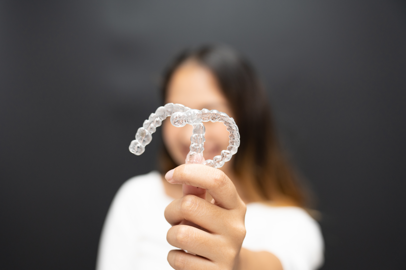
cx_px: 193
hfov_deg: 46.4
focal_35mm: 42
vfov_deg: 31.9
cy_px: 141
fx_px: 474
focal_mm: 40
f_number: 2.8
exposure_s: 1/125
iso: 1000
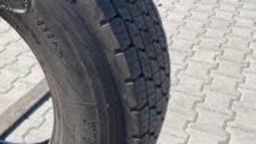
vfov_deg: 19.2
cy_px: 81
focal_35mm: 63
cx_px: -11
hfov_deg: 30.5
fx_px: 428
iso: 32
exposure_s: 1/1232
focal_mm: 4.25
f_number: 1.8
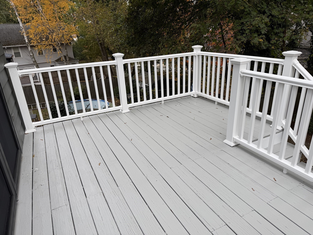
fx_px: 217
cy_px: 118
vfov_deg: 56.8
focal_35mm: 24
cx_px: 156
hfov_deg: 71.6
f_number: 1.78
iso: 80
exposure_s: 1/376
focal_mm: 6.76
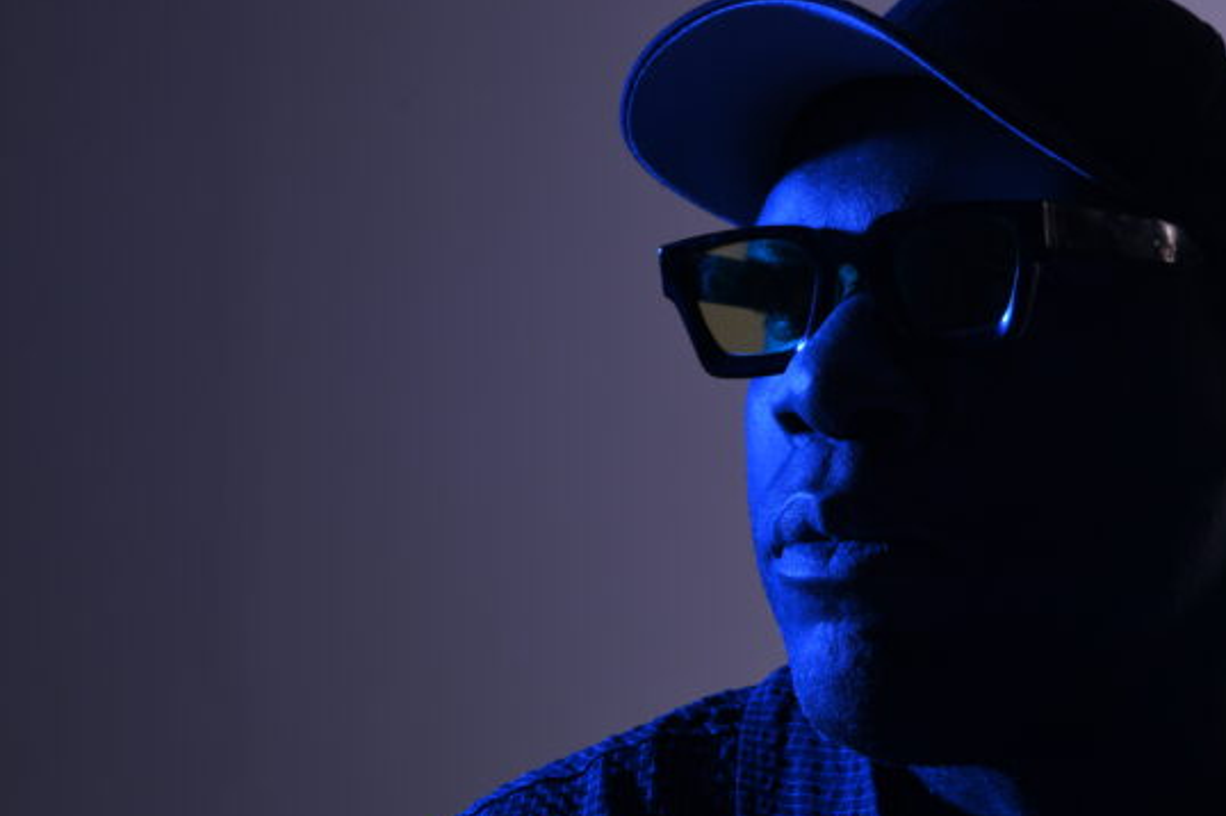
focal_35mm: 100
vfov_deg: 13.7
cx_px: 857
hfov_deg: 20.3
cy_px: 431
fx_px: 3403
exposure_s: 1/125
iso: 200
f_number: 11
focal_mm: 70
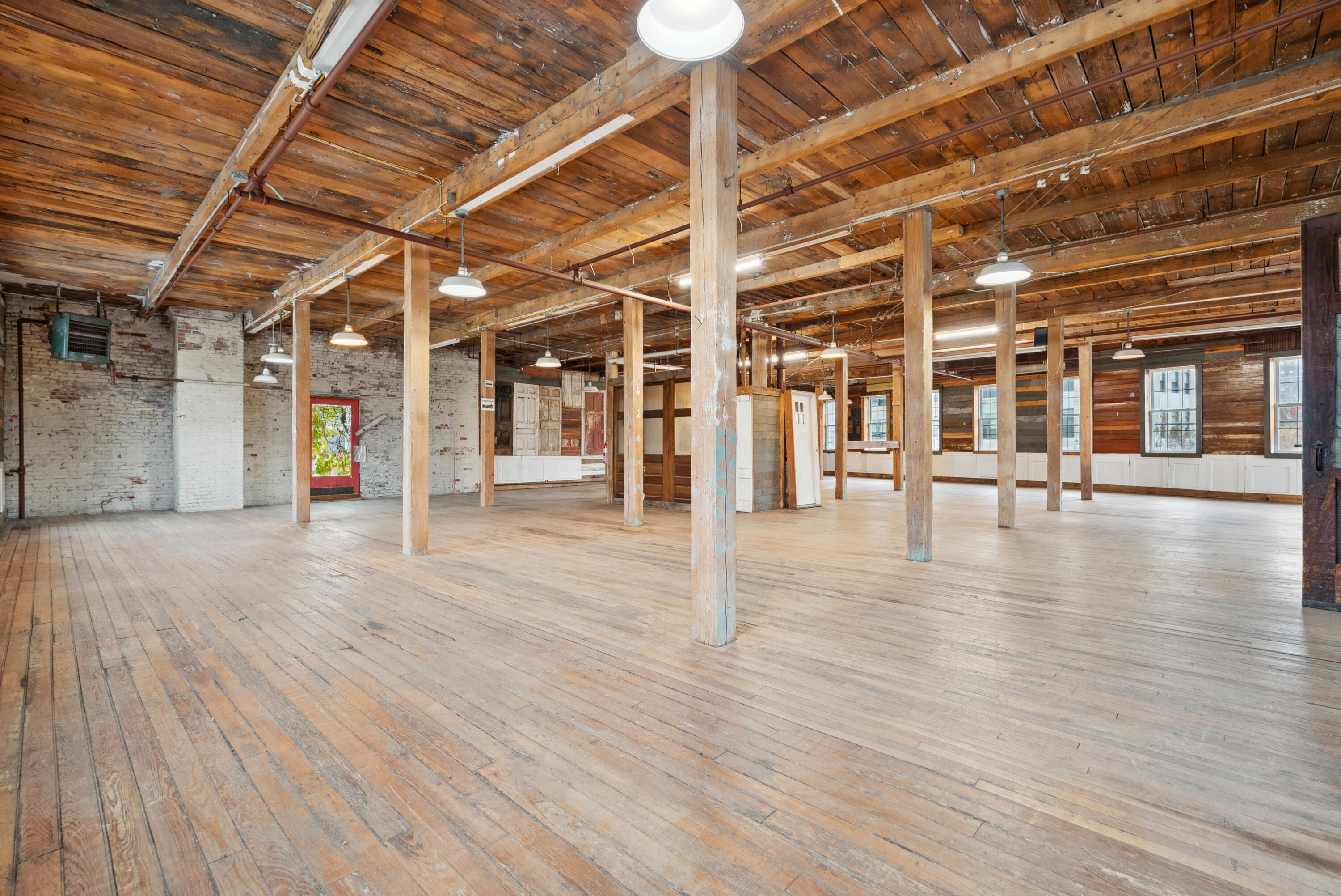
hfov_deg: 96.7
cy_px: 448
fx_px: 596
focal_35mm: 16
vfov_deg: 73.8
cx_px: 670
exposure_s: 1/5
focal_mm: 16
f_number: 7.1
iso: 320
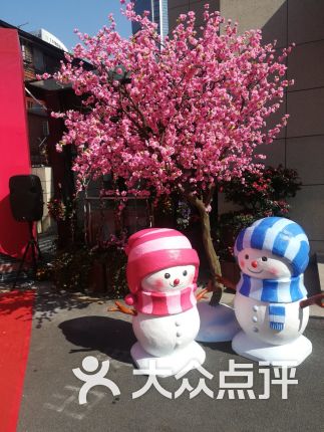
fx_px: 324
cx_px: 162
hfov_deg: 53.1
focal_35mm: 26
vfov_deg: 67.3
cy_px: 216
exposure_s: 1/1250
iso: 50
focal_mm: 3.83
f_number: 2.2
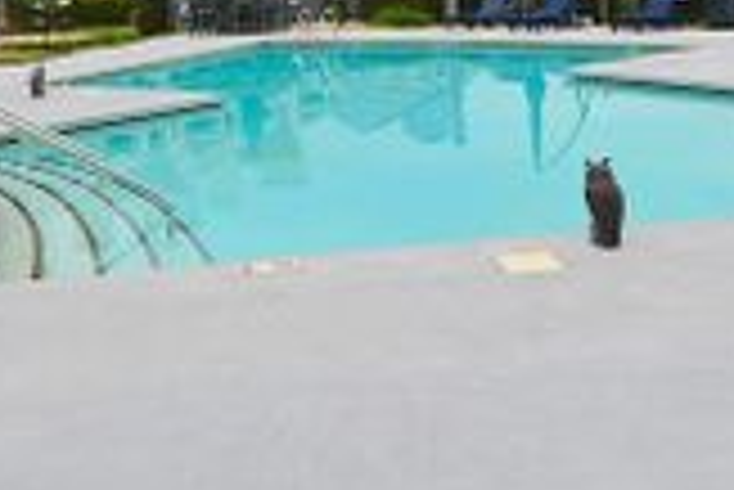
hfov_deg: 42.7
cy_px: -36
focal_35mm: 46
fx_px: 939
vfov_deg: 27.1
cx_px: 374
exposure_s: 1/250
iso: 100
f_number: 8
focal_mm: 10
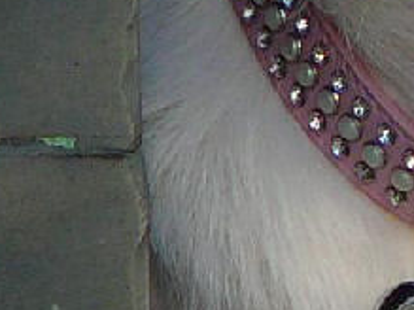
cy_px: -240
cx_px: 671
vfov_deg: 0.7
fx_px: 24492
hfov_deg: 1.0
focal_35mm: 2049
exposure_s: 1/125
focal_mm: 52
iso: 80
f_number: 4.2
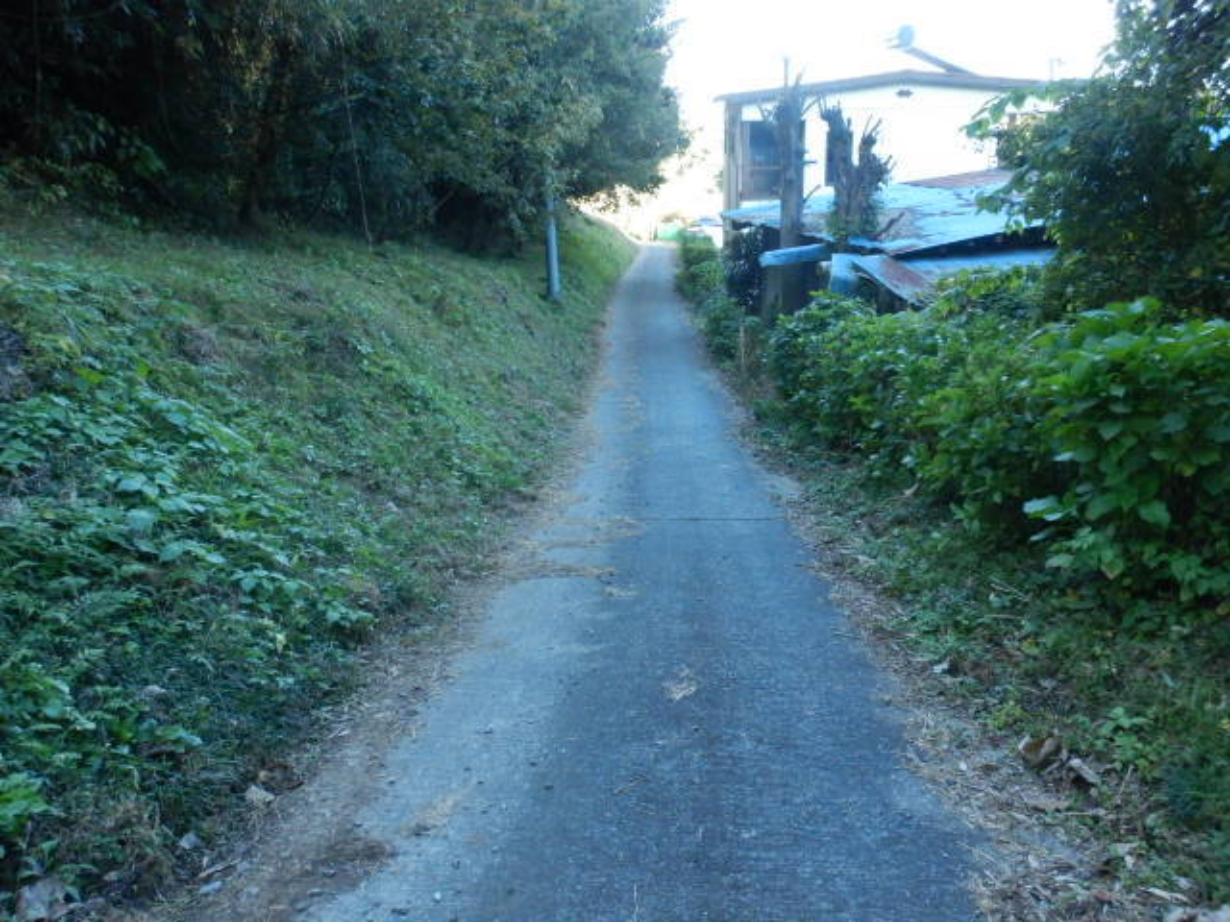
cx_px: 615
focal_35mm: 31
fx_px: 1102
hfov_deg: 58.4
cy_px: 461
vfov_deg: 45.4
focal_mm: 5.6
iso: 800
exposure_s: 1/200
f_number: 4.2
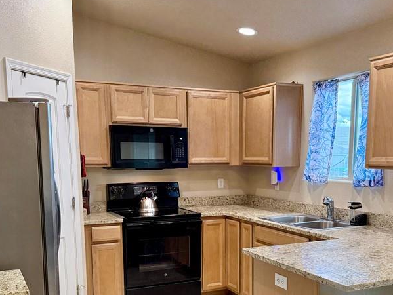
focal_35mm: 41
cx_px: 217
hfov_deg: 45.7
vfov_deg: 34.4
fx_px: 466
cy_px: 222
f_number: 1.78
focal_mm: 6.76
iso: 250
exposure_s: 1/120
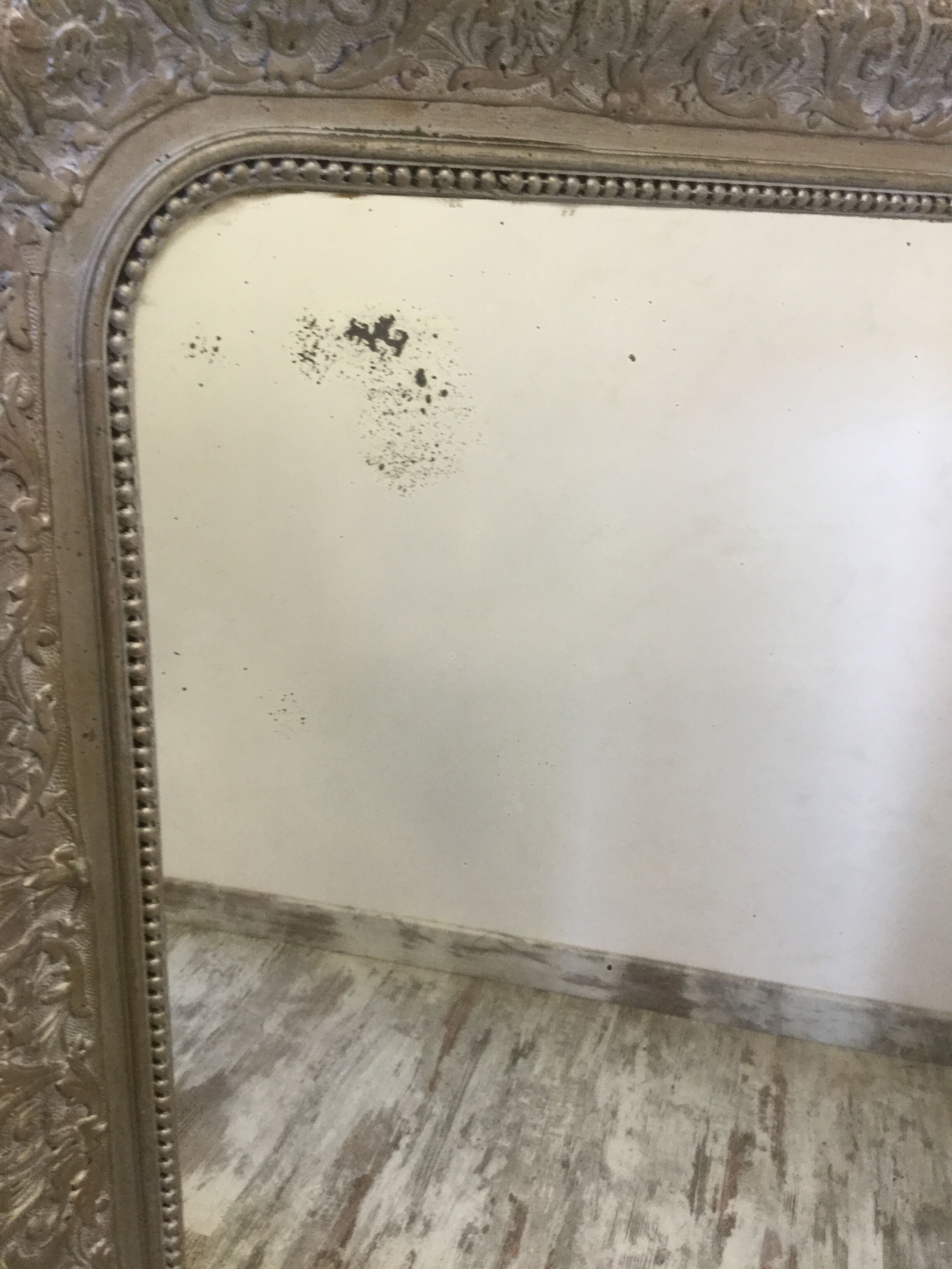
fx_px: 1137
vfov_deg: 58.4
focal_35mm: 31
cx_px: 476
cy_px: 634
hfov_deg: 45.4
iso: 50
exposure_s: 1/33
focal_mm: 3.3
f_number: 2.4
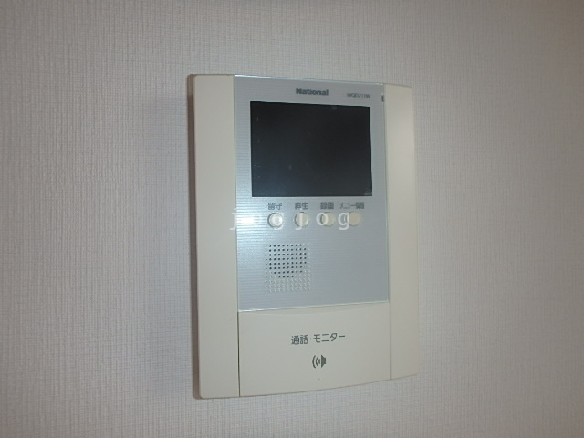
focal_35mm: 21
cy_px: 219
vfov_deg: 63.4
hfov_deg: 79.0
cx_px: 292
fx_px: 354
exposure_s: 1/30
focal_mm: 3.7
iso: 125
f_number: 3.5
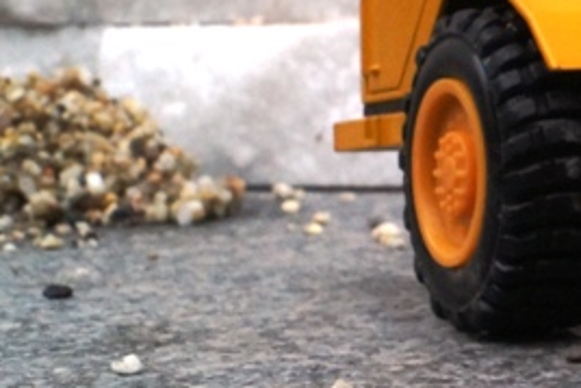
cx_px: 1121
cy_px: 85
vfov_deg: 10.6
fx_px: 2083
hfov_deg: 13.8
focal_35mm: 129
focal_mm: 20
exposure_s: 1/60
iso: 640
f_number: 16
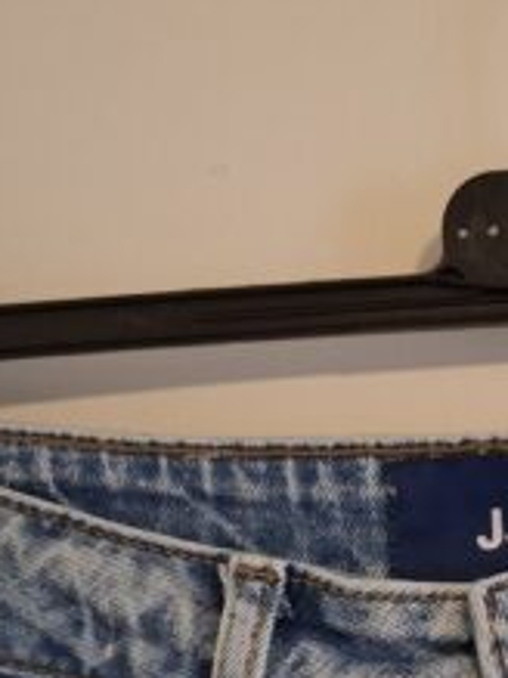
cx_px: 650
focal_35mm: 84
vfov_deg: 21.5
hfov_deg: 16.6
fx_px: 1645
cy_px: 833
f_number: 1.8
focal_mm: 5.54
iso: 800
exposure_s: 1/20
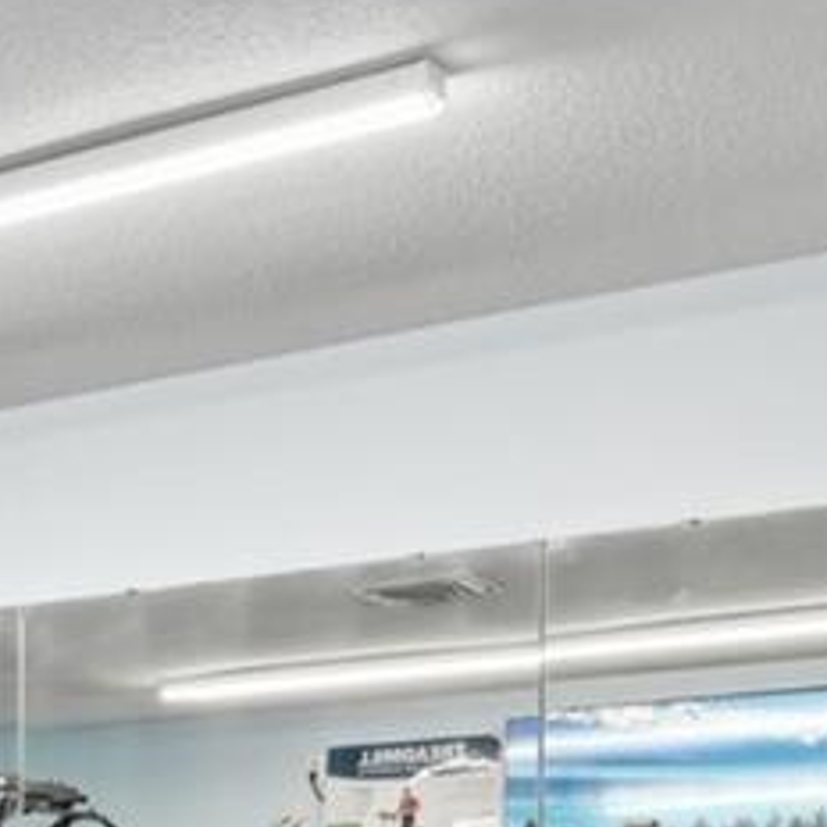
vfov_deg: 19.9
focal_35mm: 82
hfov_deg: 16.2
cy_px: 989
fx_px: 2216
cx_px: -831
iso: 400
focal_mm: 14
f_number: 8
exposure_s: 1/10
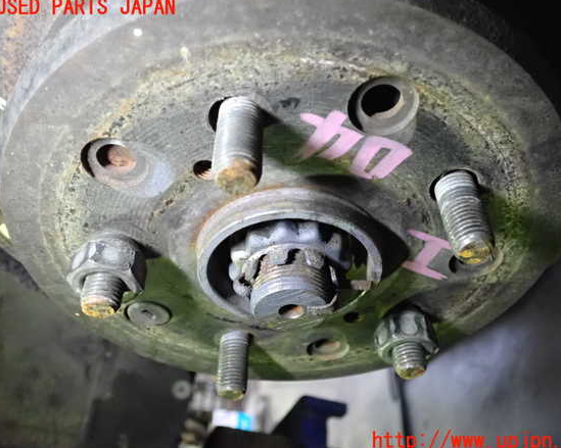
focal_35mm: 32
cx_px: 296
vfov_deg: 45.8
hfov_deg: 55.6
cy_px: 225
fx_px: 531
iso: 2000
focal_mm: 5.4
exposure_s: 1/80
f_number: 2.3
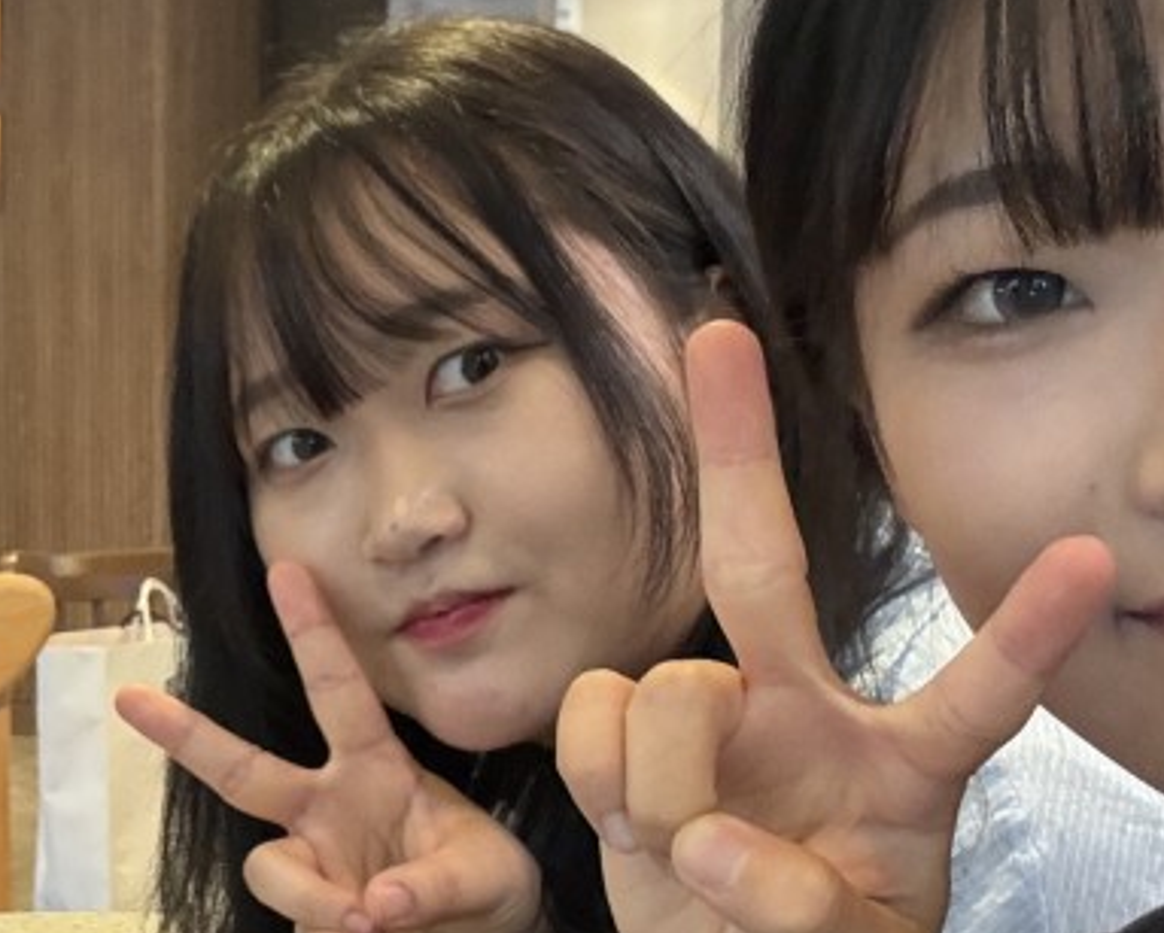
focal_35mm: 75
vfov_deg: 20.4
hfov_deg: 24.0
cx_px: -49
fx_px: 2586
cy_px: 614
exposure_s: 1/60
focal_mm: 2.69
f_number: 1.9
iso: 250
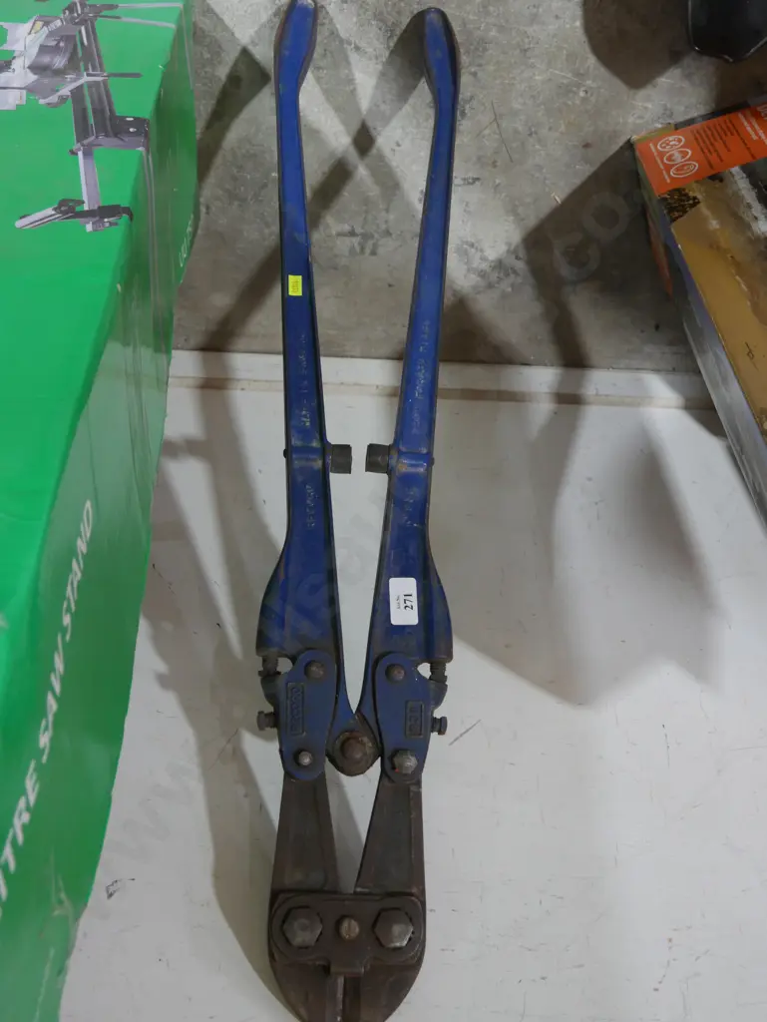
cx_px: 384
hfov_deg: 37.8
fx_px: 1122
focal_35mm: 38
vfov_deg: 49.0
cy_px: 511
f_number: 4.1
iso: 1000
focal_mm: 19
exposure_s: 1/60
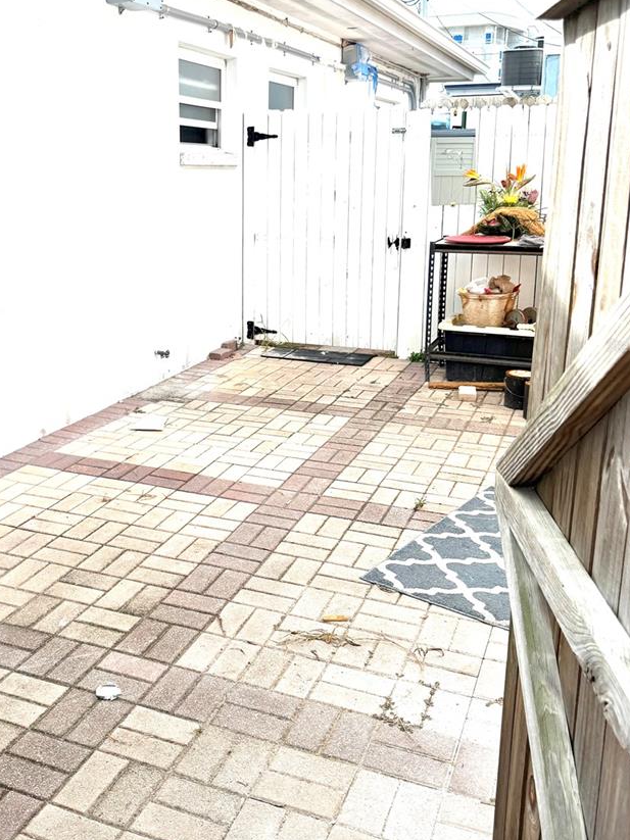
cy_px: 345
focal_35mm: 35
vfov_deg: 52.3
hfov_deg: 40.3
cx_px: 220
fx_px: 850
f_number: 1.78
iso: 100
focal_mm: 6.76
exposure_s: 1/3953
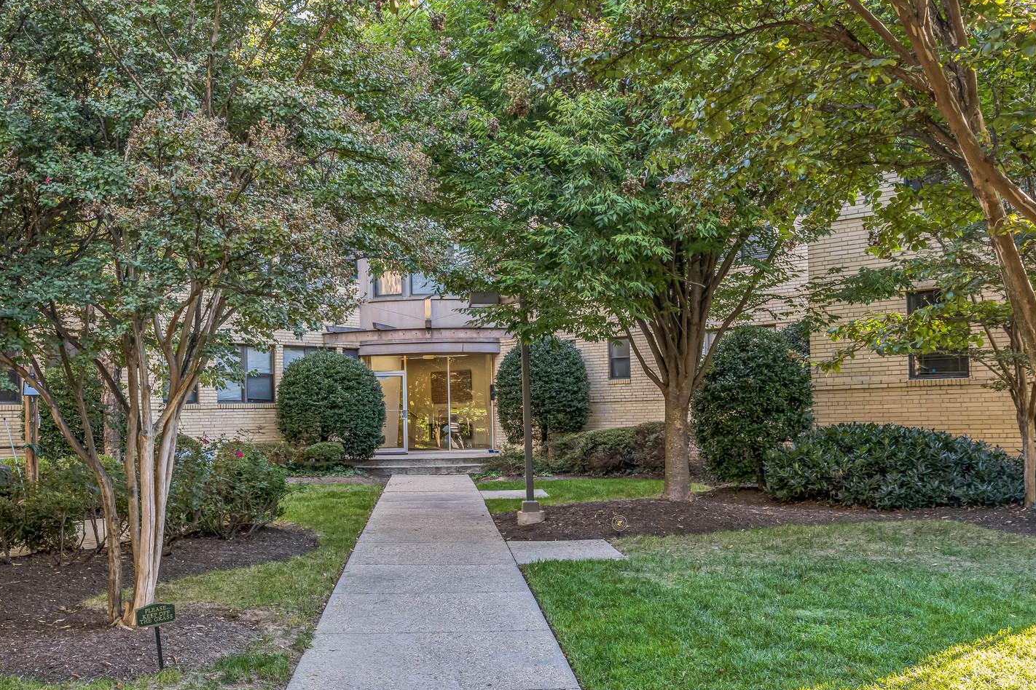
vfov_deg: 36.7
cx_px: 466
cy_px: 420
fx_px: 1036
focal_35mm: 36
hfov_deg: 53.0
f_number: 5.6
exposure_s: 1/125
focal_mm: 25
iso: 800
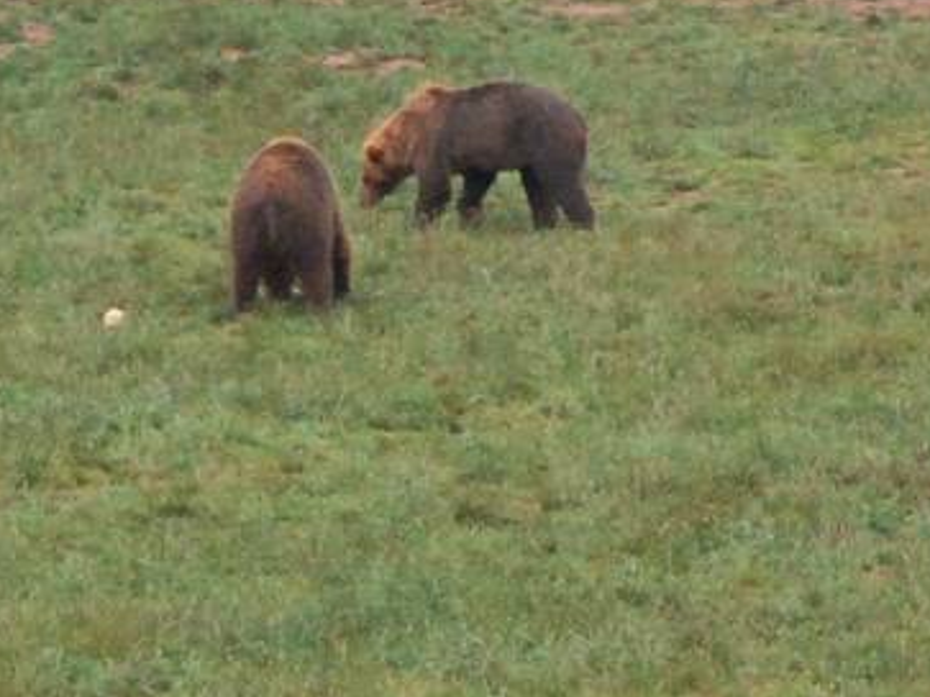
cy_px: -673
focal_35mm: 446
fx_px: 11978
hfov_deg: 4.4
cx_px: 1245
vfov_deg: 3.3
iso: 1600
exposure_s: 1/640
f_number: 6.3
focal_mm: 70
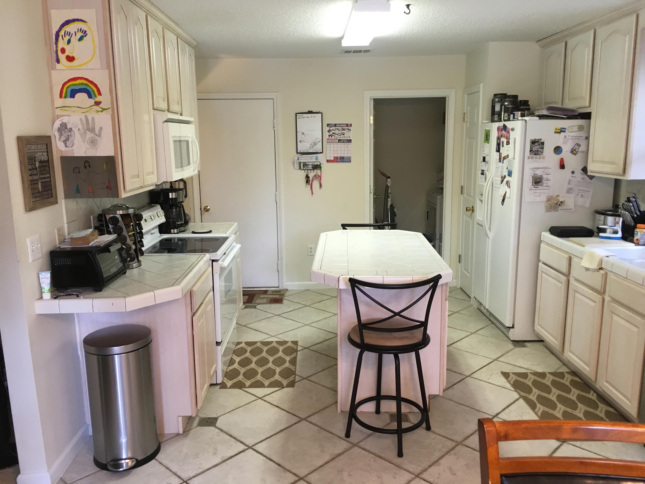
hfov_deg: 61.7
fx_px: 540
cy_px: 242
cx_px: 322
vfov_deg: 48.2
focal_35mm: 29
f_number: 2.2
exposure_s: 1/33
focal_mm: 4.15
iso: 125
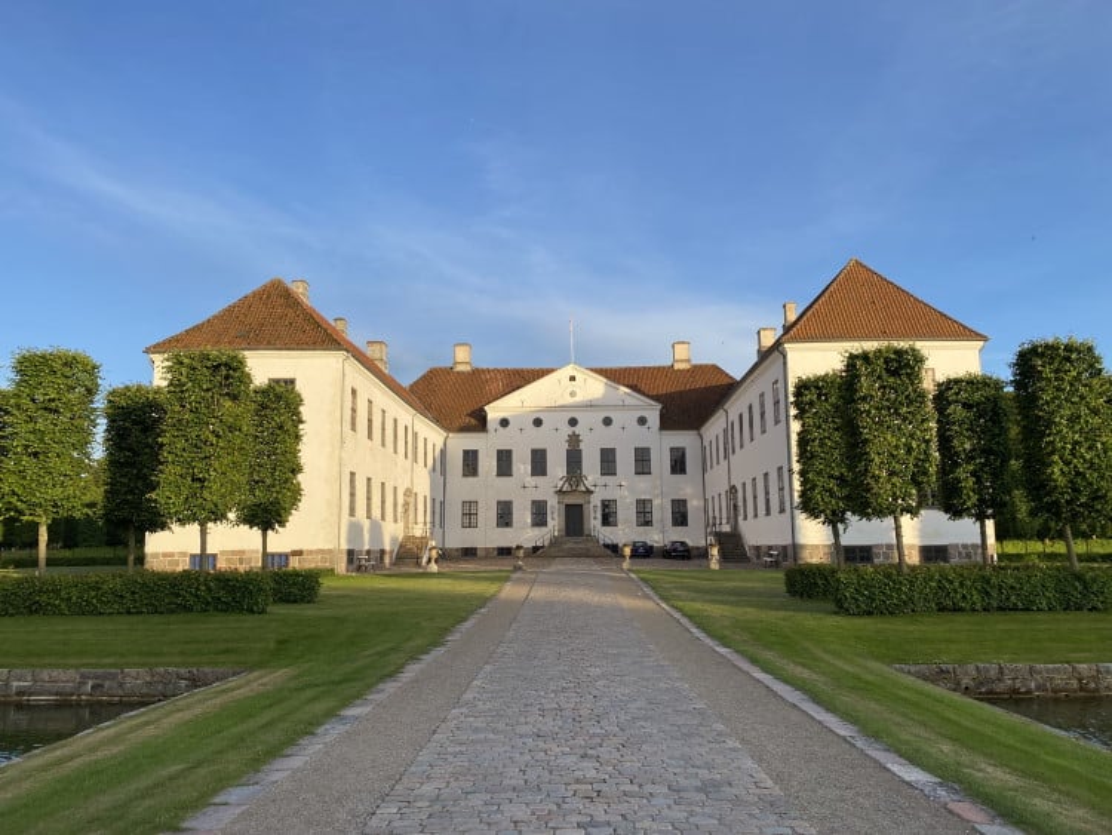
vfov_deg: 53.1
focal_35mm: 26
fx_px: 835
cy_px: 418
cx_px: 556
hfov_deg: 67.3
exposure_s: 1/998
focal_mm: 4.25
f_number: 1.8
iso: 32
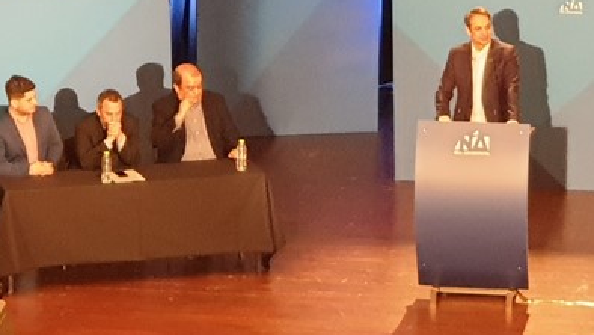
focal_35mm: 115
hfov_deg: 18.5
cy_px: -48
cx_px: 443
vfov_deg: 10.4
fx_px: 1812
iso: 500
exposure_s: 1/17
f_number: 2.4
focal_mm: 6
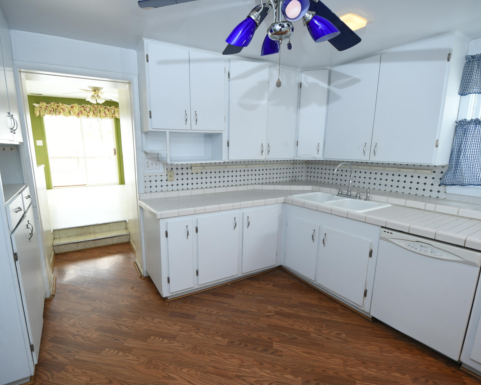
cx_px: 221
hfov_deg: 89.5
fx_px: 242
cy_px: 191
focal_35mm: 17
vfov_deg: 77.0
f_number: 4
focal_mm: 10
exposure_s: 1/25
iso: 100
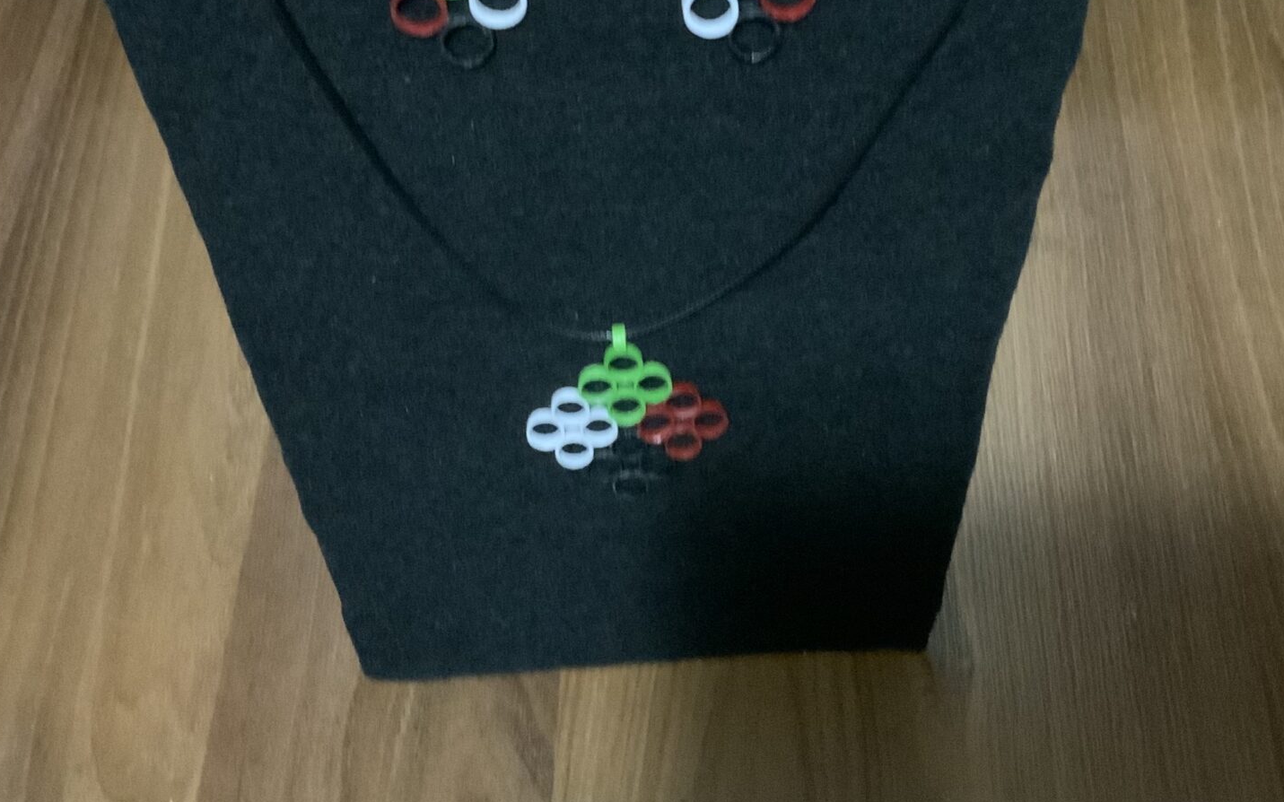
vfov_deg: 23.3
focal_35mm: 55
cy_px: 218
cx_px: 677
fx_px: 1924
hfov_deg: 36.9
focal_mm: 3
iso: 640
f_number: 1.8
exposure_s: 1/17
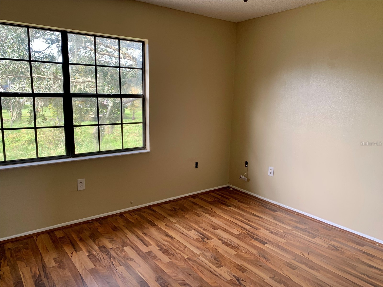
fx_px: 288
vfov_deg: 53.1
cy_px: 144
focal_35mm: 26
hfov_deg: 67.3
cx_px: 192
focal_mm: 4.25
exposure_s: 1/121
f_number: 1.8
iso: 50
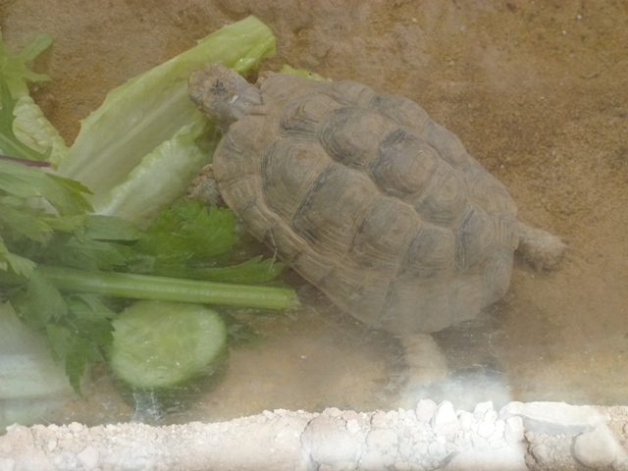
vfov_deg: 19.4
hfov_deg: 25.7
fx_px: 1379
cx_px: 314
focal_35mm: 76
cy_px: 236
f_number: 4.7
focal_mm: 13.6
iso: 320
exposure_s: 1/80
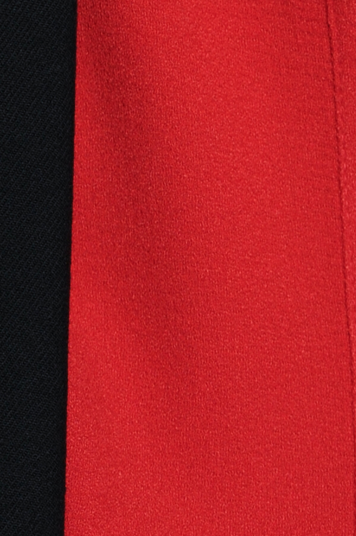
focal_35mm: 747
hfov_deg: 1.8
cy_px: -604
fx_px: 11119
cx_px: 466
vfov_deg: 2.7
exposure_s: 1/160
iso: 250
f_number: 5.6
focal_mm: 105
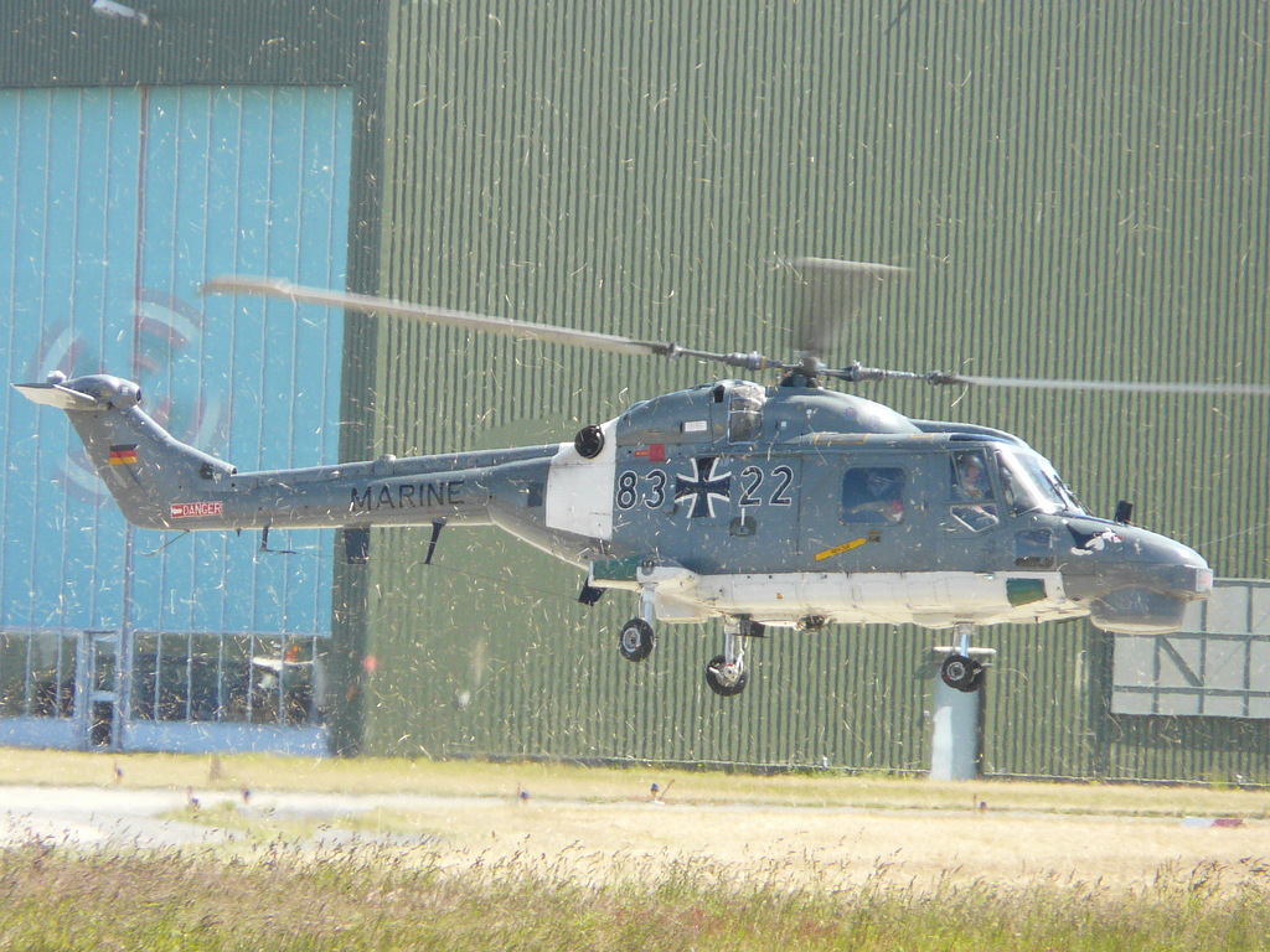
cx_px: 635
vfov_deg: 3.0
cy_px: 476
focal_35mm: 504
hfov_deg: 3.9
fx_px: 18491
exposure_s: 1/200
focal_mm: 82.8
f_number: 4.2
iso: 100
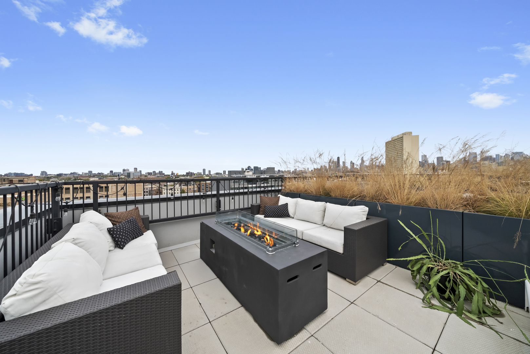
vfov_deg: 90.1
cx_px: 265
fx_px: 177
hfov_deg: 112.6
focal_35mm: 12
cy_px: 177
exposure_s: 1/640
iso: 640
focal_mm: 12
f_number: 8
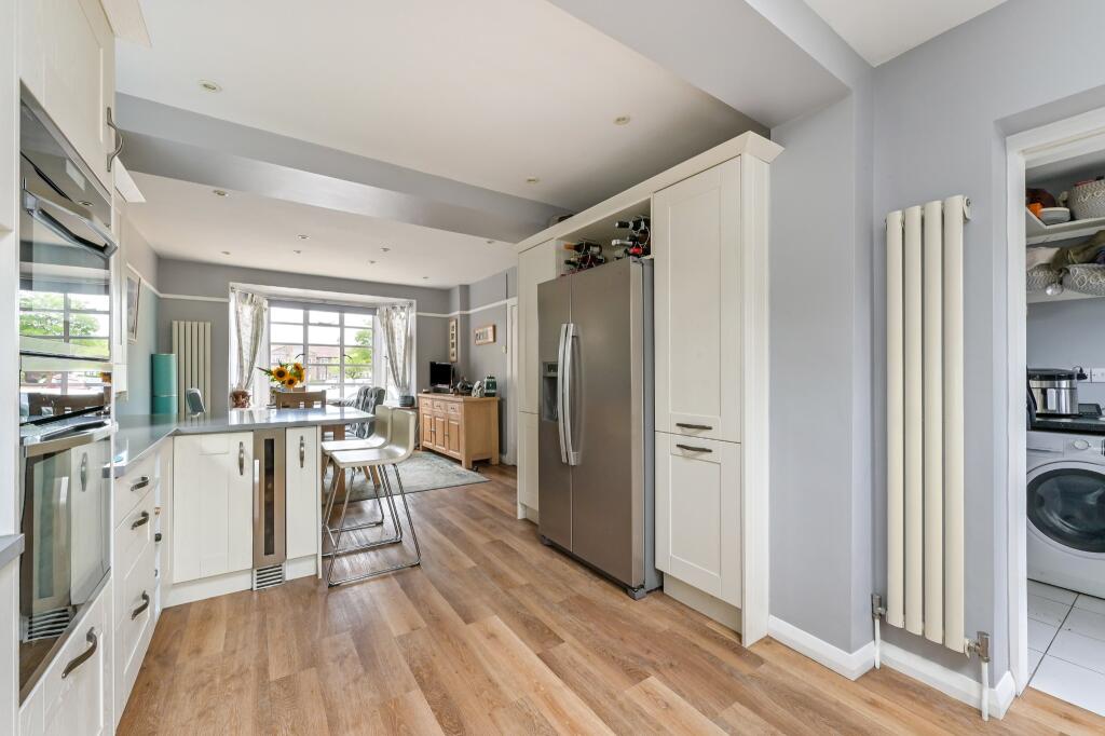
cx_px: 552
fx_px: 430
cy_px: 368
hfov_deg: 104.3
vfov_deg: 81.2
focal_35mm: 14
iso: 400
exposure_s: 1/5
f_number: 14
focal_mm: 14
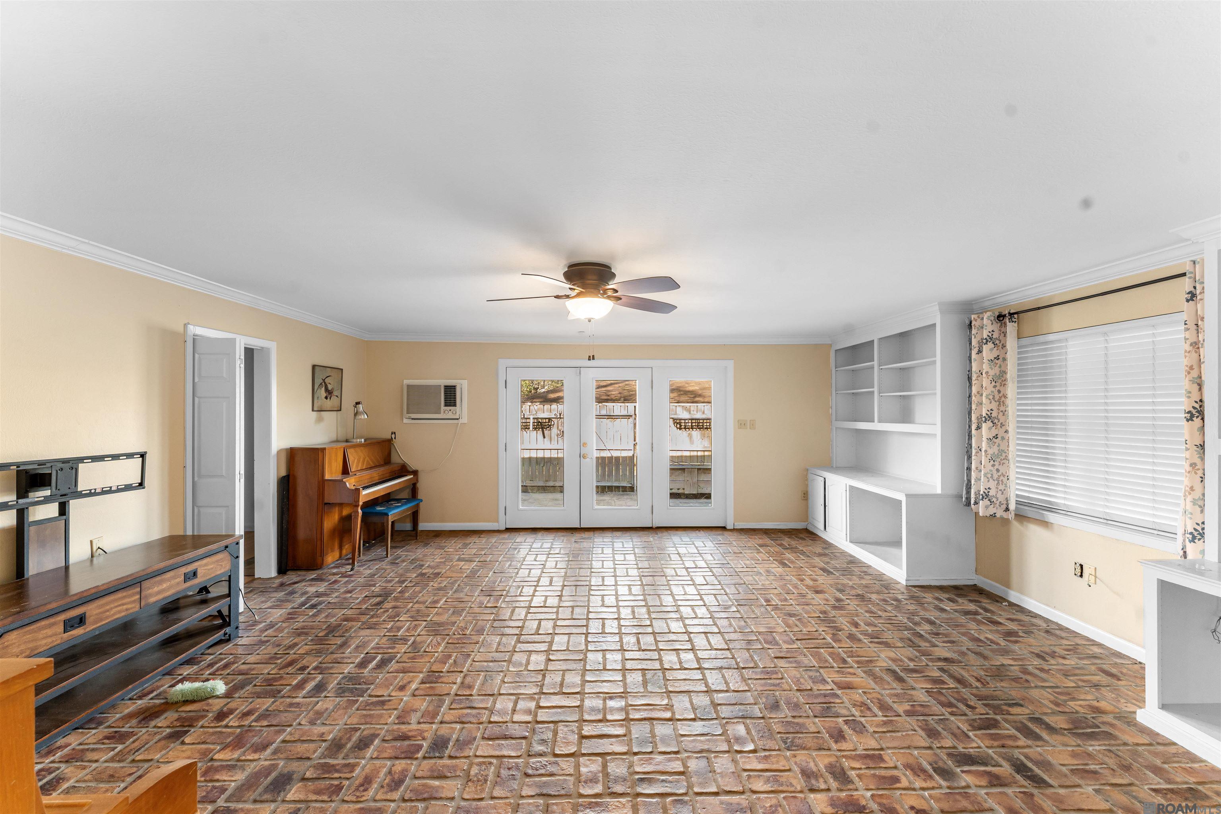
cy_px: 407
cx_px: 610
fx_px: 475
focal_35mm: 14
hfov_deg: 104.3
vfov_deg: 81.2
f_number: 8
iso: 800
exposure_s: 1/6
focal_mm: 14
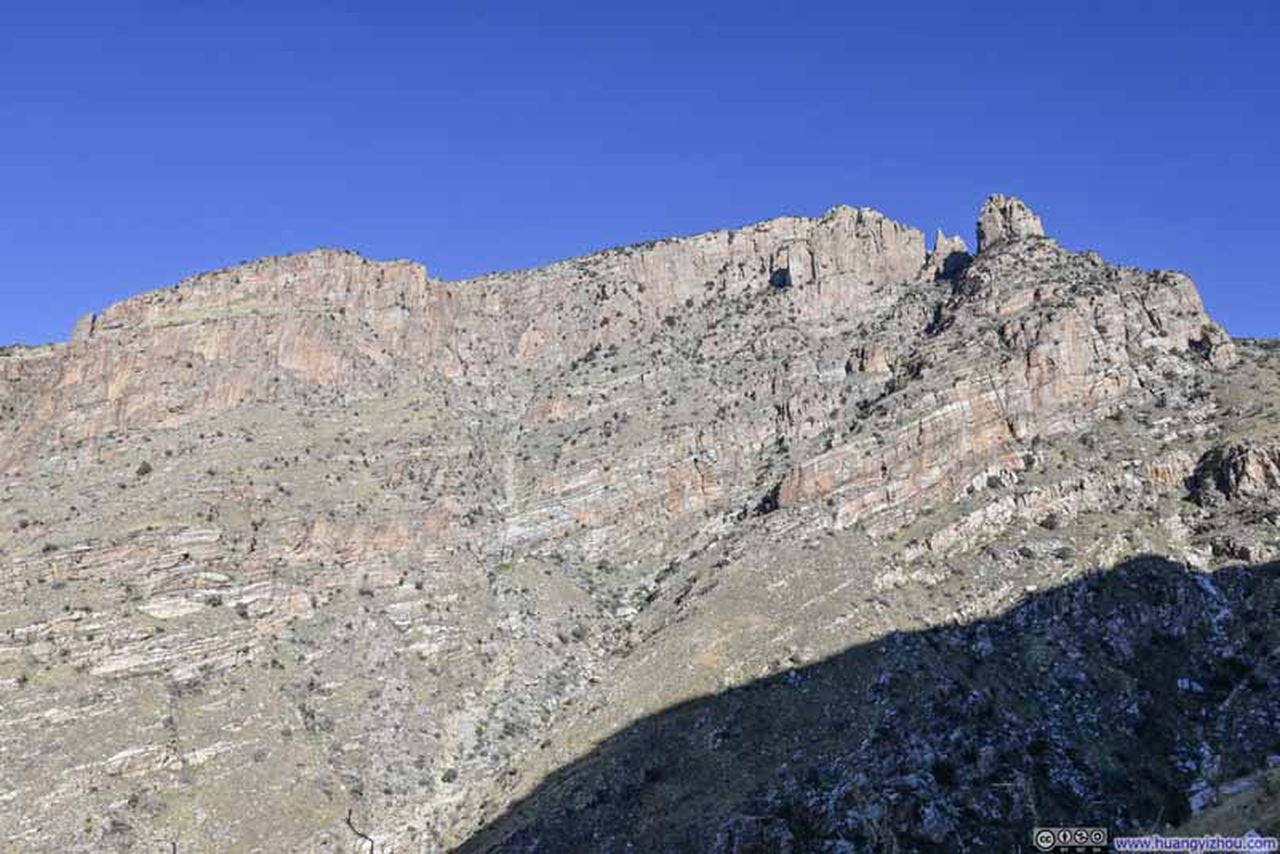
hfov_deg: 67.4
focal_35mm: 27
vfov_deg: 48.0
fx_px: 960
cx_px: 640
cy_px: 427
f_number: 5
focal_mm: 27
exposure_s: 1/1600
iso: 100
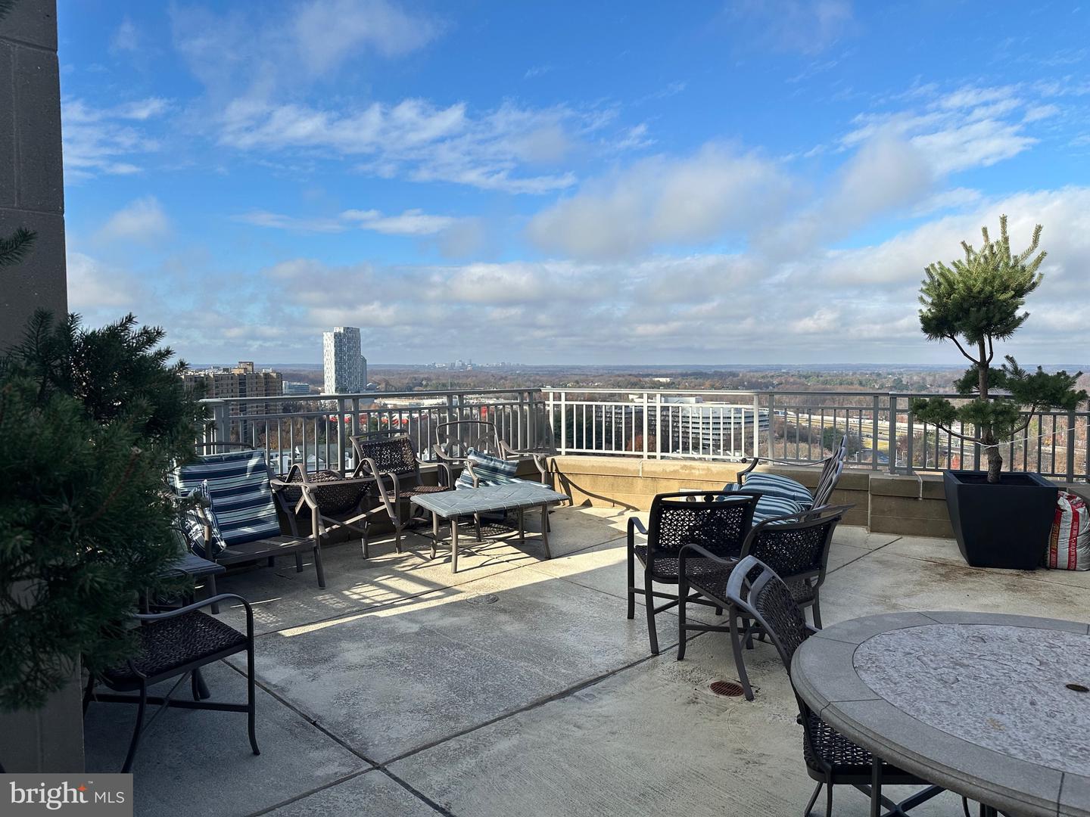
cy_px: 408
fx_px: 756
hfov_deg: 71.6
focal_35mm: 24
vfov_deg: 56.8
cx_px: 545
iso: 80
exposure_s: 1/4184
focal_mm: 6.86
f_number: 1.78
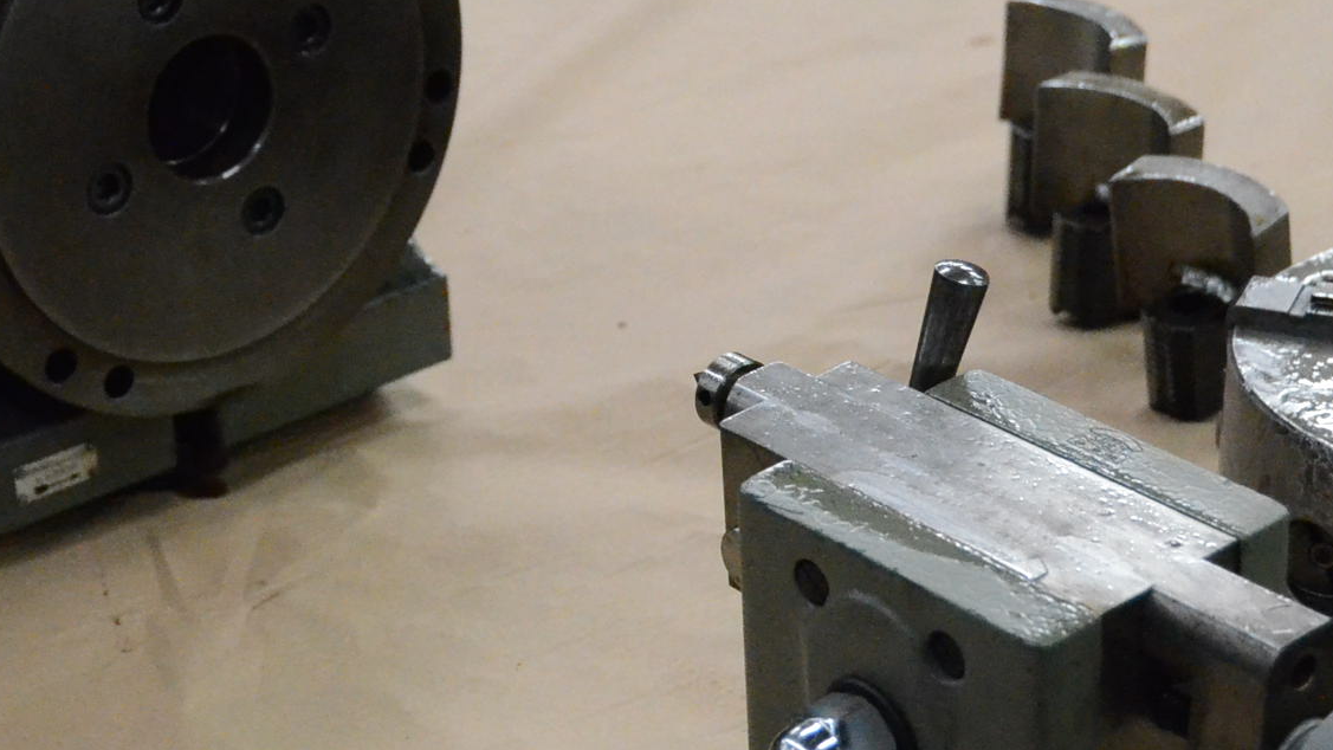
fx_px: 3393
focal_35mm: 96
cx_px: 537
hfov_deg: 22.2
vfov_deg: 12.6
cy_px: 429
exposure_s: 1/320
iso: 6400
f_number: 4
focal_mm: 28
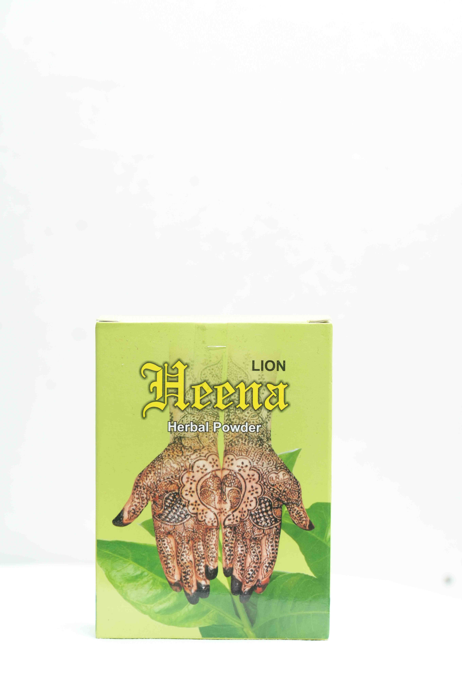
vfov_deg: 19.5
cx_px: 231
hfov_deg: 13.0
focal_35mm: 105
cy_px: 346
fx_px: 2021
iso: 800
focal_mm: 105
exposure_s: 1/60
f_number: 5.6
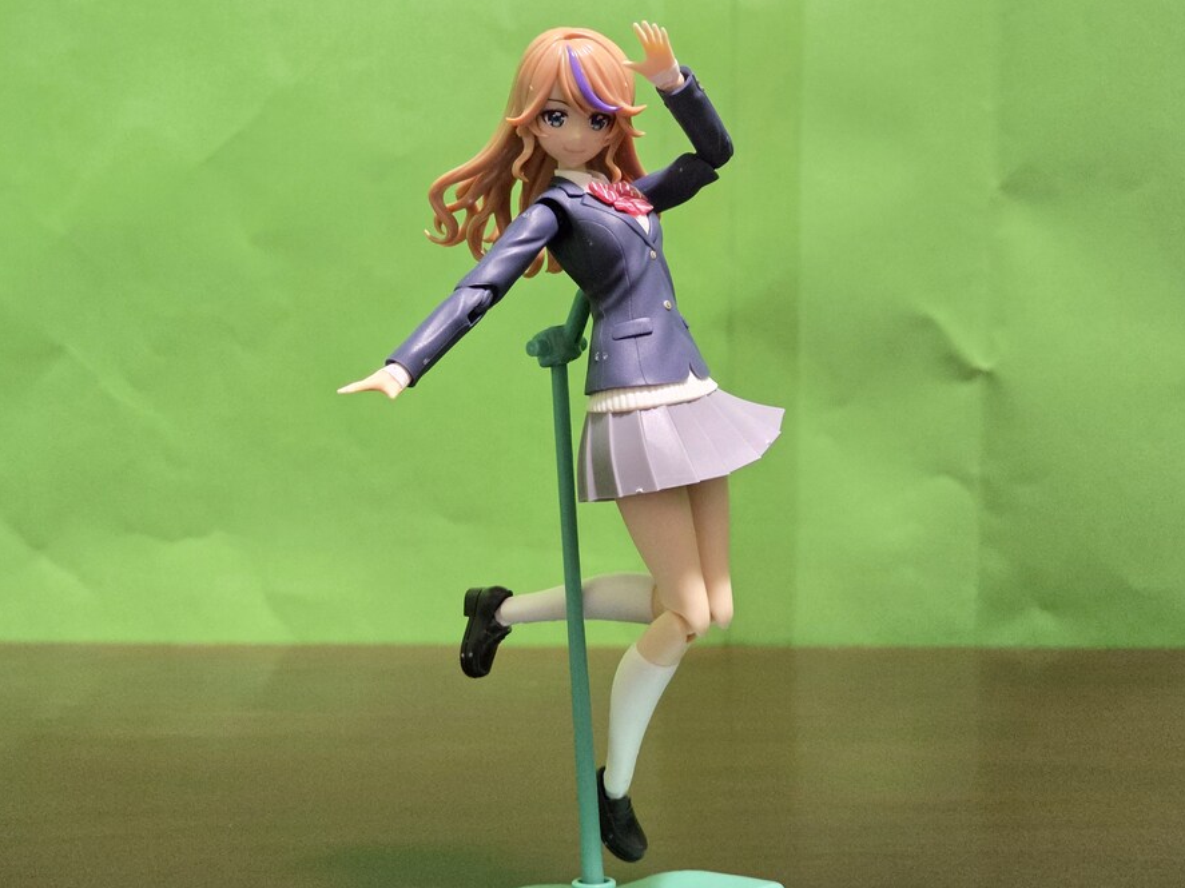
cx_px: 596
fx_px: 2396
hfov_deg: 27.8
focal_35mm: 70
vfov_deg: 21.0
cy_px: 441
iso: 2000
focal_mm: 7.9
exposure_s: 1/30
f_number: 2.4
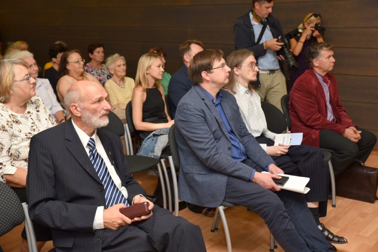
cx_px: 189
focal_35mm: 48
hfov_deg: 41.1
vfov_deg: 28.1
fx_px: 504
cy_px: 126
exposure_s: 1/60
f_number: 5
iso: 250
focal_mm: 48
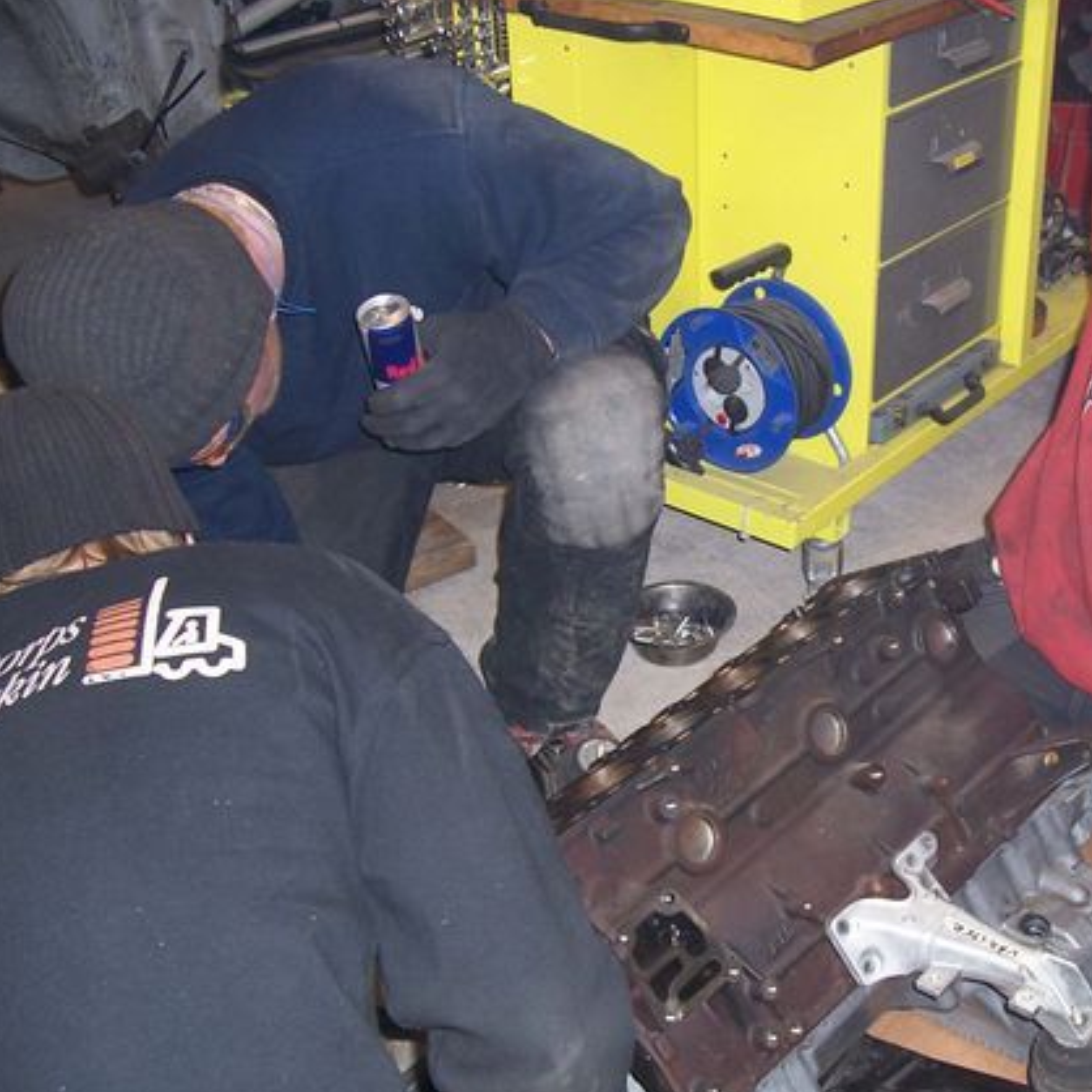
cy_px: 609
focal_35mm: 46
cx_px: 818
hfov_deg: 36.0
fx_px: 1642
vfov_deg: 36.7
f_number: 2.7
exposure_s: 1/60
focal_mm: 5.6
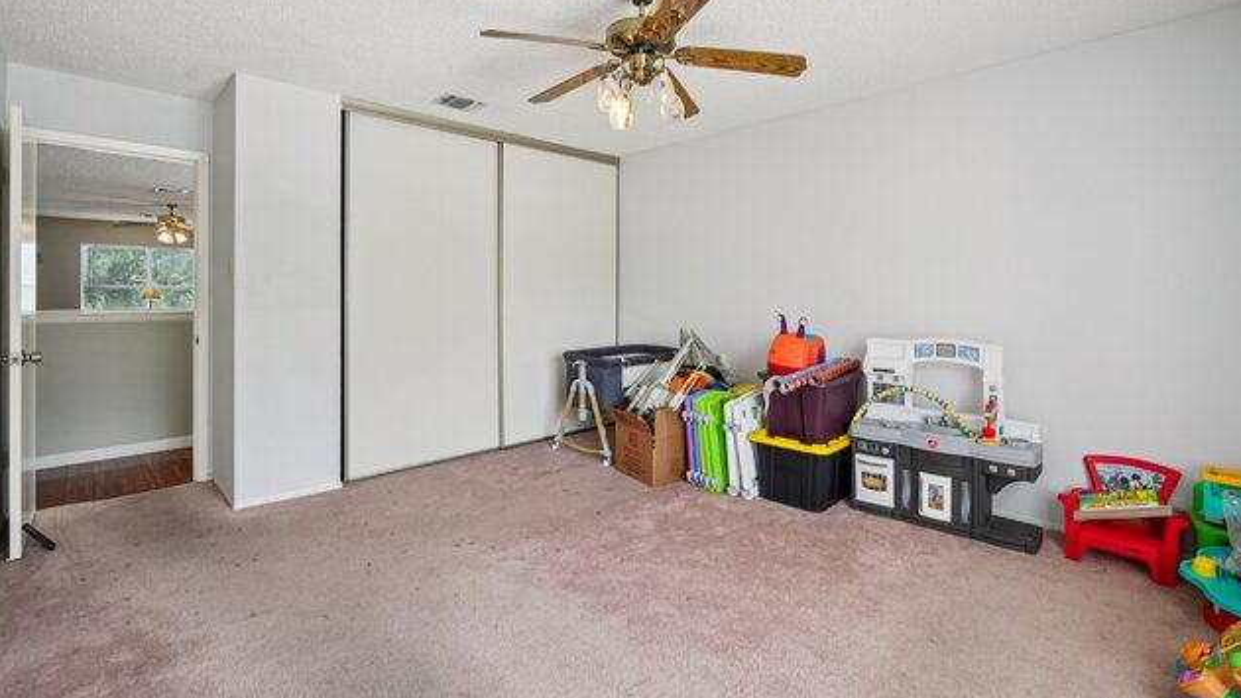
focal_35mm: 17
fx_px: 559
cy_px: 300
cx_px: 625
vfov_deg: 63.6
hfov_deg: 95.9
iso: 400
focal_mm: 16
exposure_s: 1/30
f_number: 8
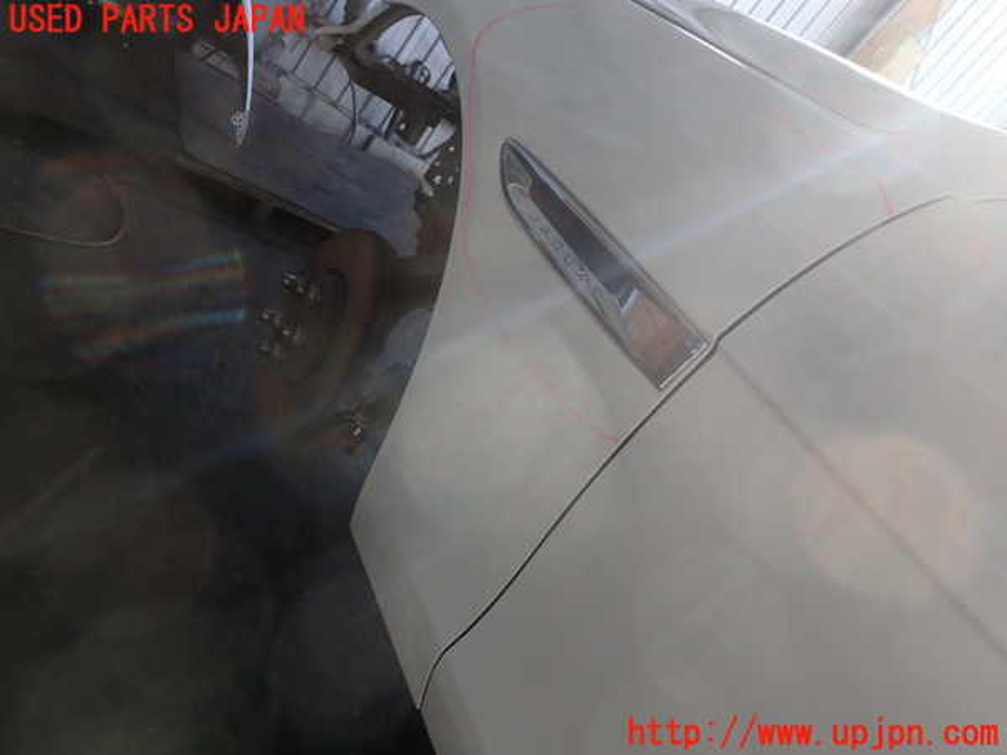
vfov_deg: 46.8
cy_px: 378
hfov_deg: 60.0
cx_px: 504
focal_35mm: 30
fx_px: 873
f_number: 3.2
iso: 100
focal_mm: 5.4
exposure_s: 1/160
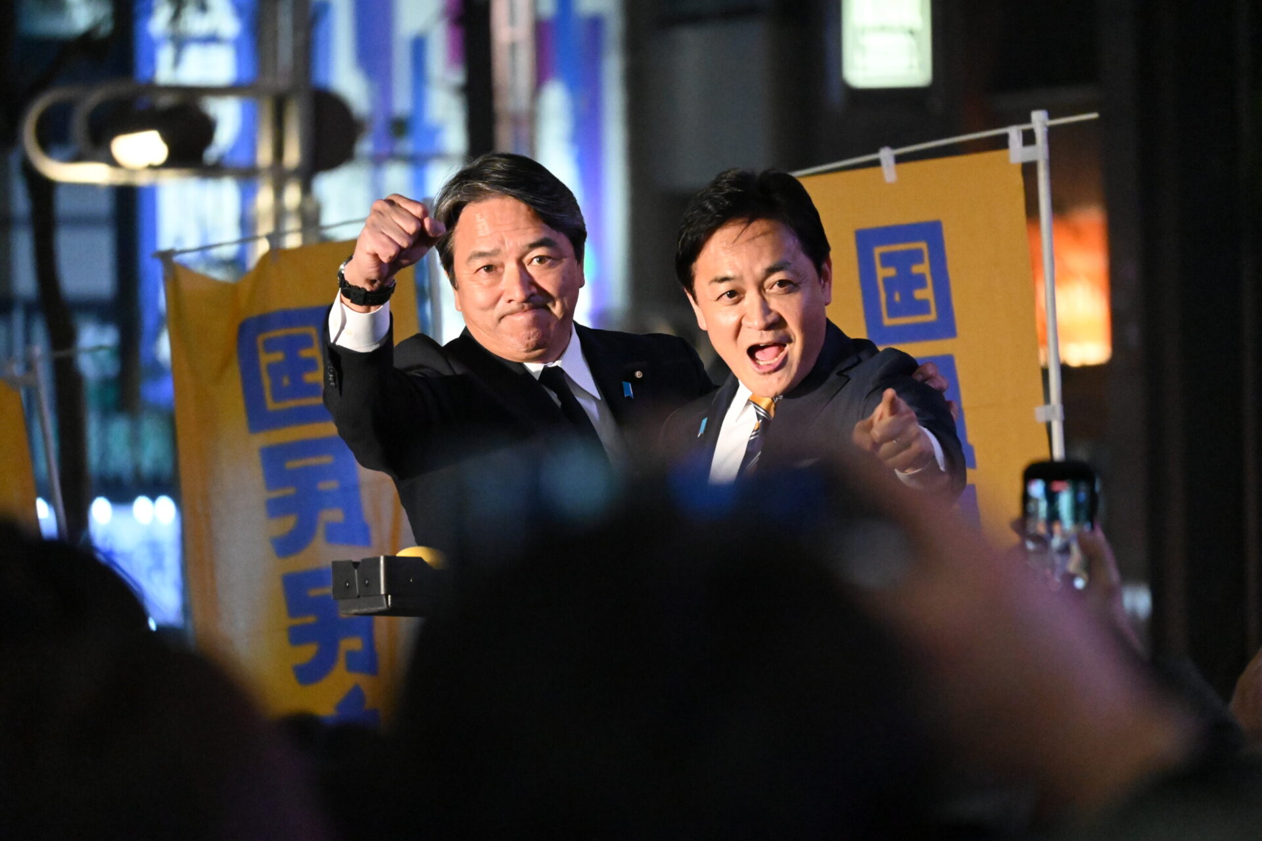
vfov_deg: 3.7
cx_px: 631
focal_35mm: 375
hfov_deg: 5.5
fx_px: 13145
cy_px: 420
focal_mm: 250
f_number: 6.3
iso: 10000
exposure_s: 1/400
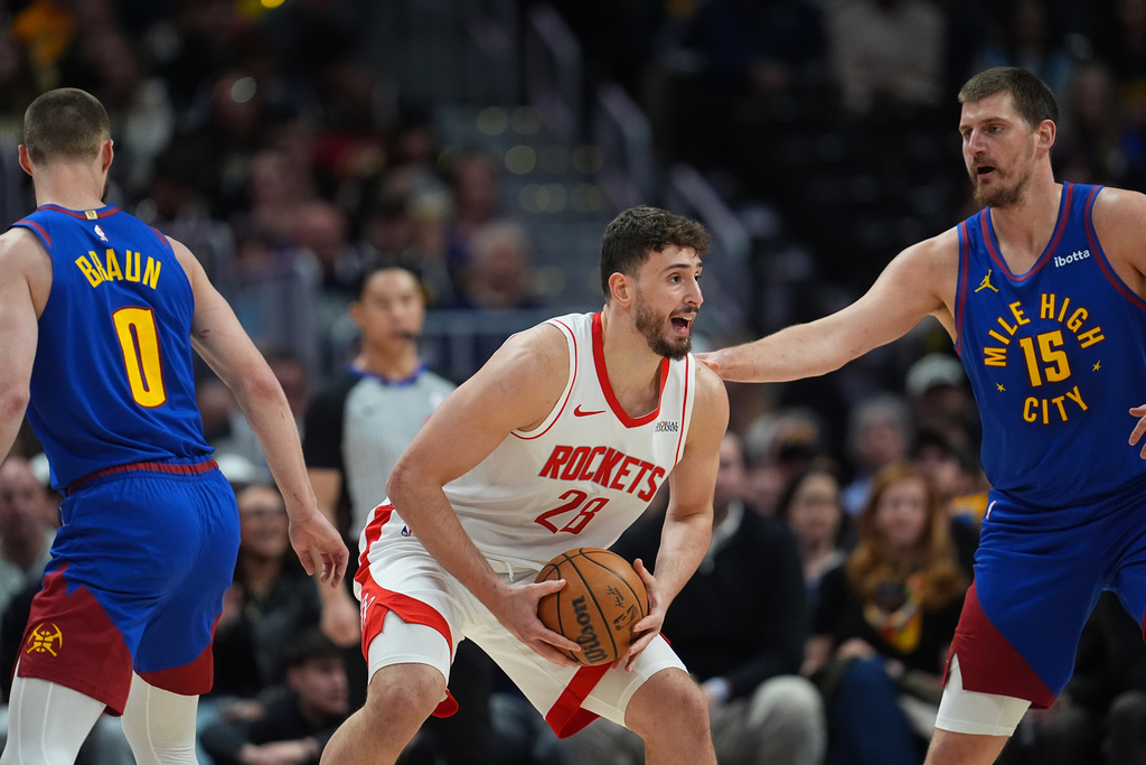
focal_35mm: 400
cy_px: 382
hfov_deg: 5.2
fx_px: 12734
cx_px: 573
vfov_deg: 3.4
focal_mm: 400
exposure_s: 1/2000
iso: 4000
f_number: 3.2
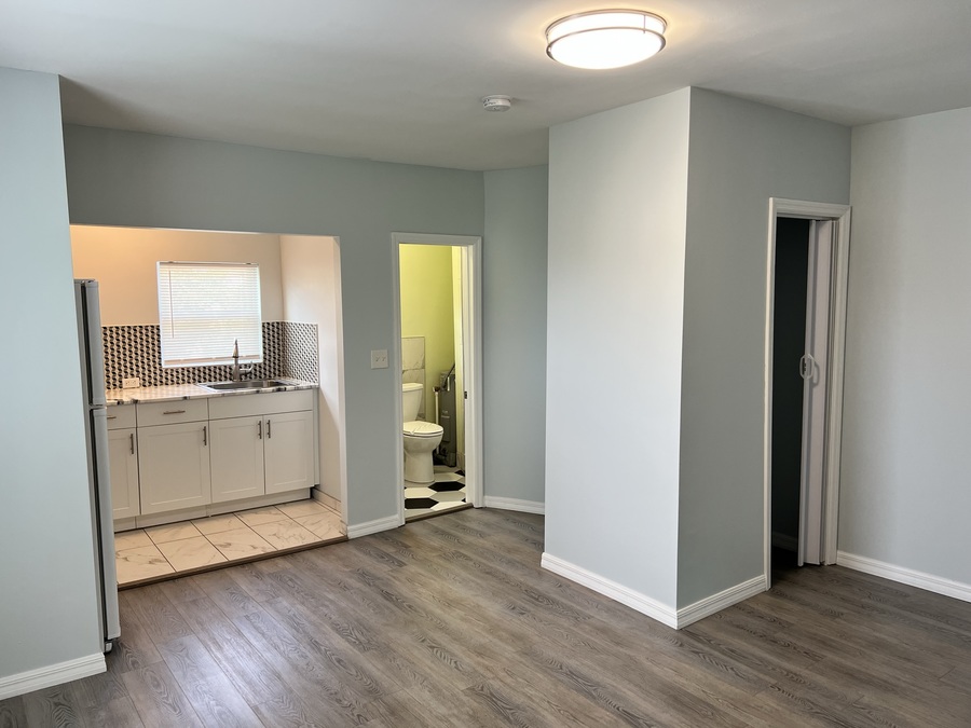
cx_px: 486
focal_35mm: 26
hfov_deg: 67.3
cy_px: 364
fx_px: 729
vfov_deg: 53.1
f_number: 1.5
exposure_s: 1/120
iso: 80
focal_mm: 5.7
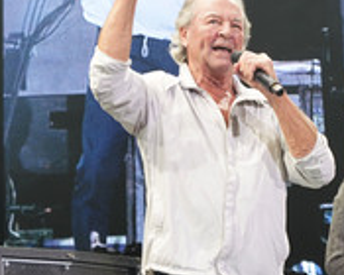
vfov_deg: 10.3
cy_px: 71
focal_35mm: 150
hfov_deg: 12.8
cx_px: 276
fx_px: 1527
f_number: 5
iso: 640
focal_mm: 62
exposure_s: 1/100
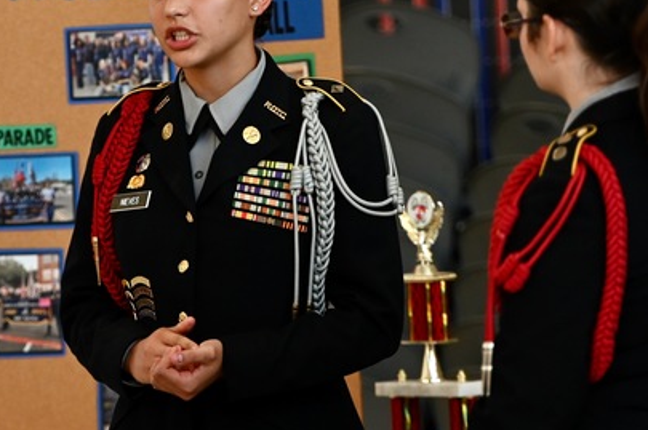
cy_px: 268
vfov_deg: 3.4
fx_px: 7281
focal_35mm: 405
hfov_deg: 5.1
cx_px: 146
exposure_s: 1/250
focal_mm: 160
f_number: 2.8
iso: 1600
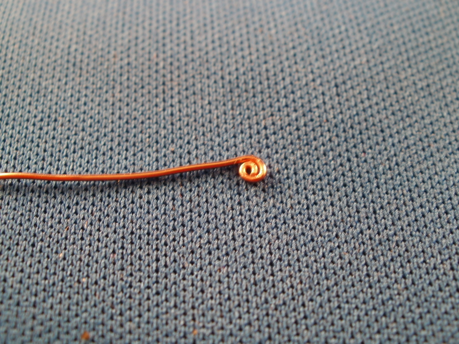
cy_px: 172
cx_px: 230
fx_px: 583
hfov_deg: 42.9
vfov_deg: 32.9
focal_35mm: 44
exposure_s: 1/15
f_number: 4
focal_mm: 7.7
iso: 125
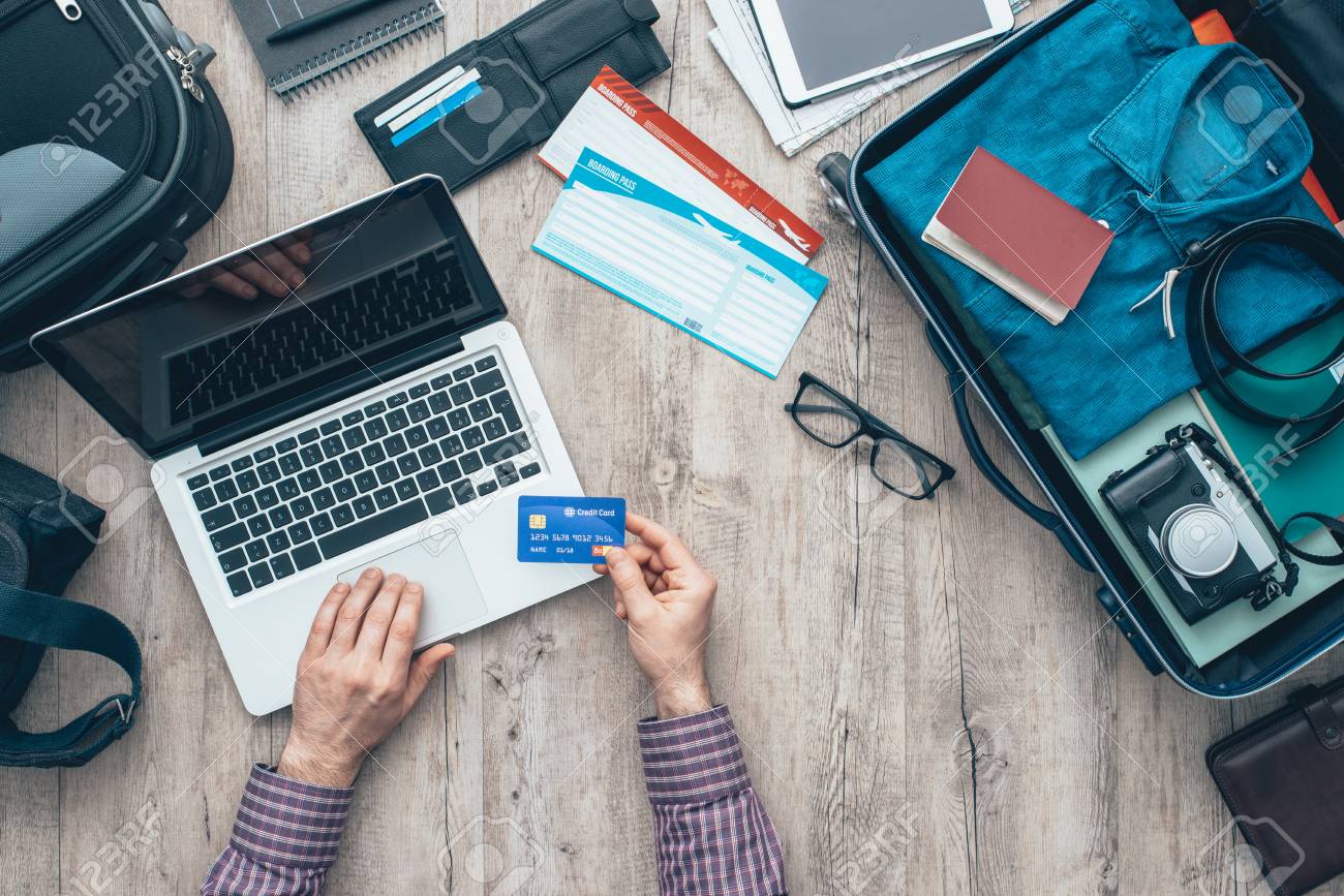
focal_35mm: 50
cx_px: 672
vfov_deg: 27.0
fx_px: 1867
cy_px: 448
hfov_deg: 39.6
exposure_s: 1/125
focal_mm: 50
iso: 100
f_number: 8
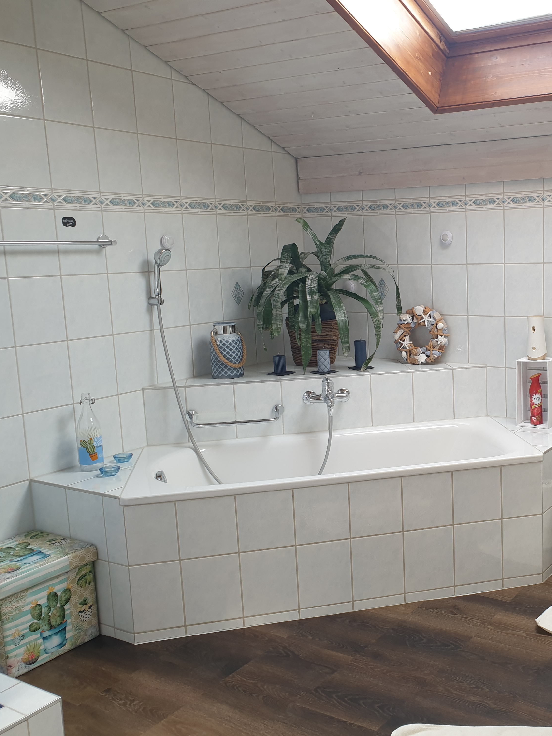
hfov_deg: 38.9
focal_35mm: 35
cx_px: 454
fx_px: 744
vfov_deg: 52.6
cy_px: 368
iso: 64
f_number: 2.4
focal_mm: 4.3
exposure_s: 1/50
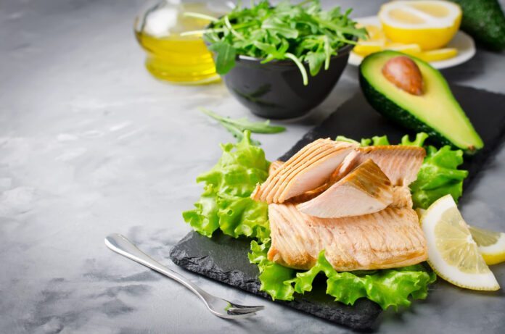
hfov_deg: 37.9
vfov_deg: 25.6
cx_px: 252
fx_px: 735
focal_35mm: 52
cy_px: 167
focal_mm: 35
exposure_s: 1/125
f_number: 7.1
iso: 100
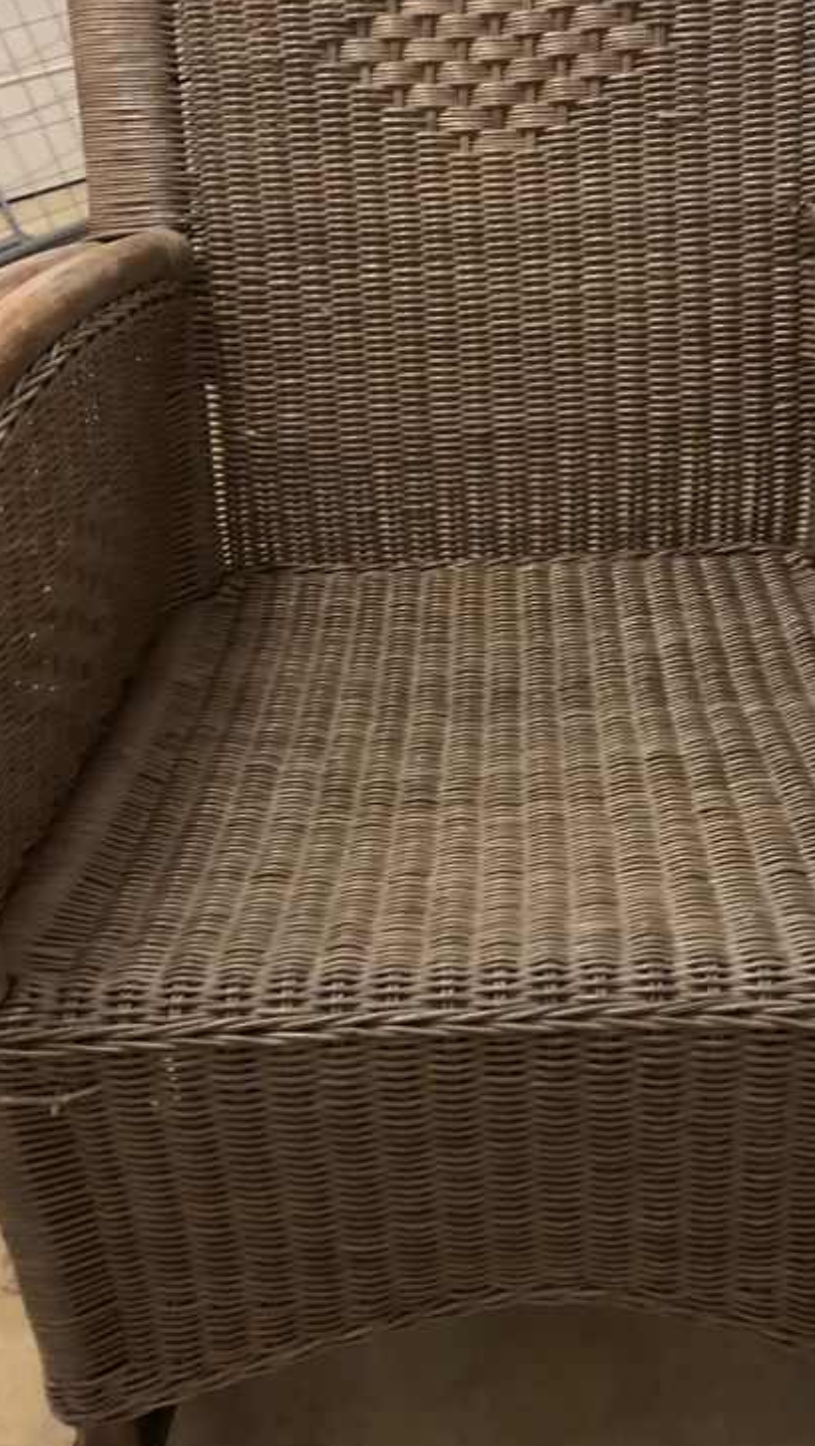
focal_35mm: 39
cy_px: 687
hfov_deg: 30.3
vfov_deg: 51.6
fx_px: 1497
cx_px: 514
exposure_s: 1/23
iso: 800
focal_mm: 4.25
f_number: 1.8
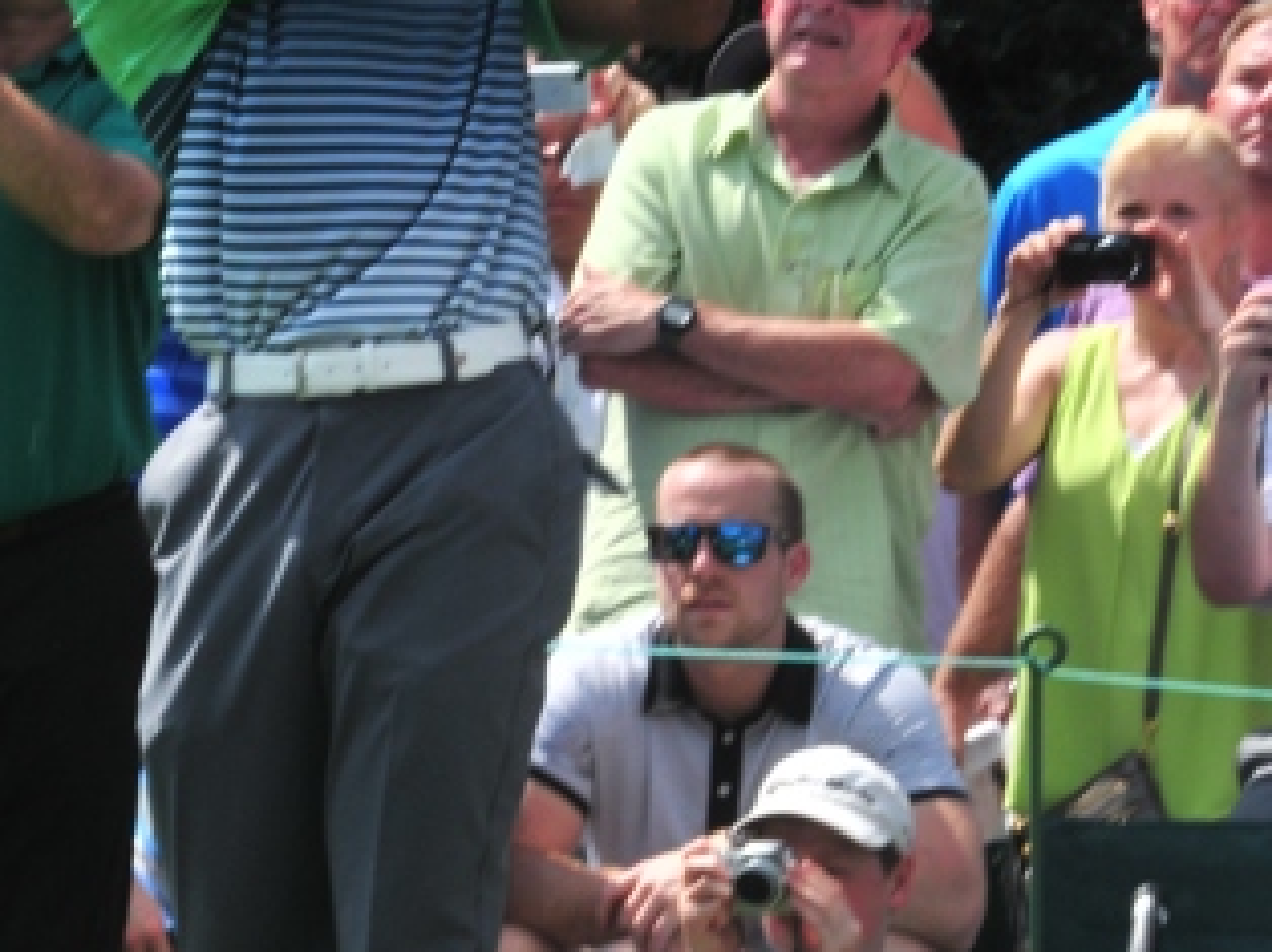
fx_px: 17116
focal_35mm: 466
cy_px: 332
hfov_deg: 4.2
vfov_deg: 3.2
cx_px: -162
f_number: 25
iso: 400
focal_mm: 135
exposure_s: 1/80
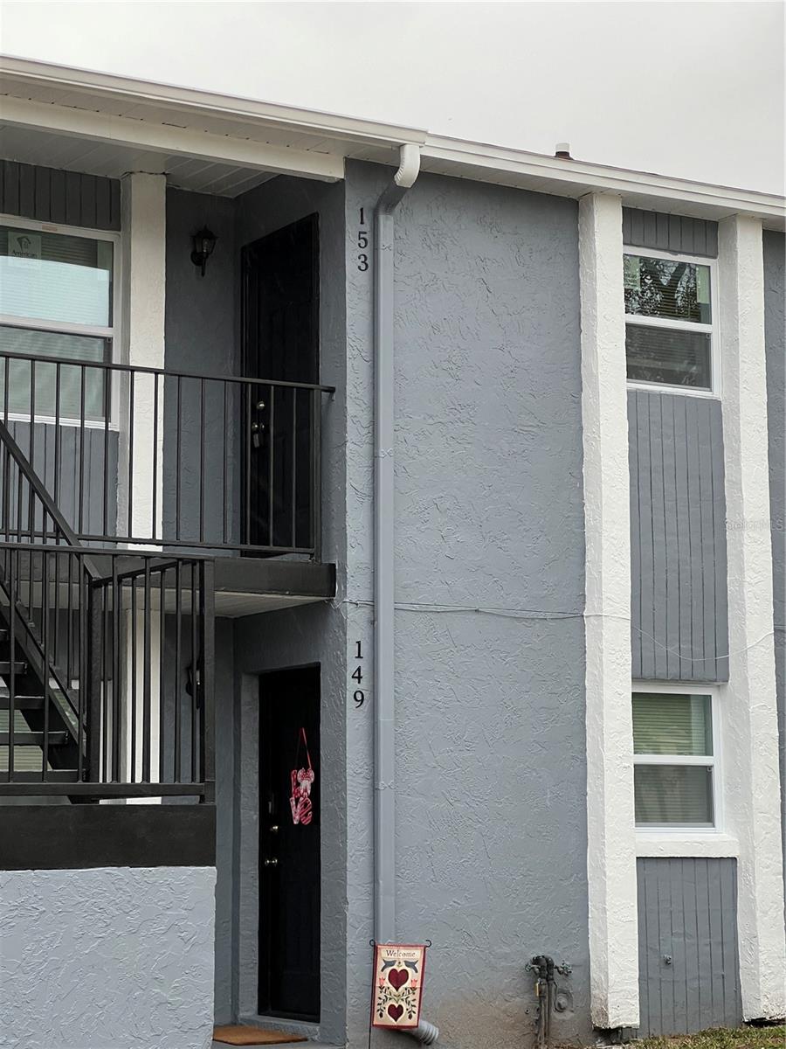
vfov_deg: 25.3
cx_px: 393
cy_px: 524
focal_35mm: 77
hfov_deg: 19.1
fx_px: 2331
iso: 80
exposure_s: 1/99
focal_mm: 9
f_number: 2.8
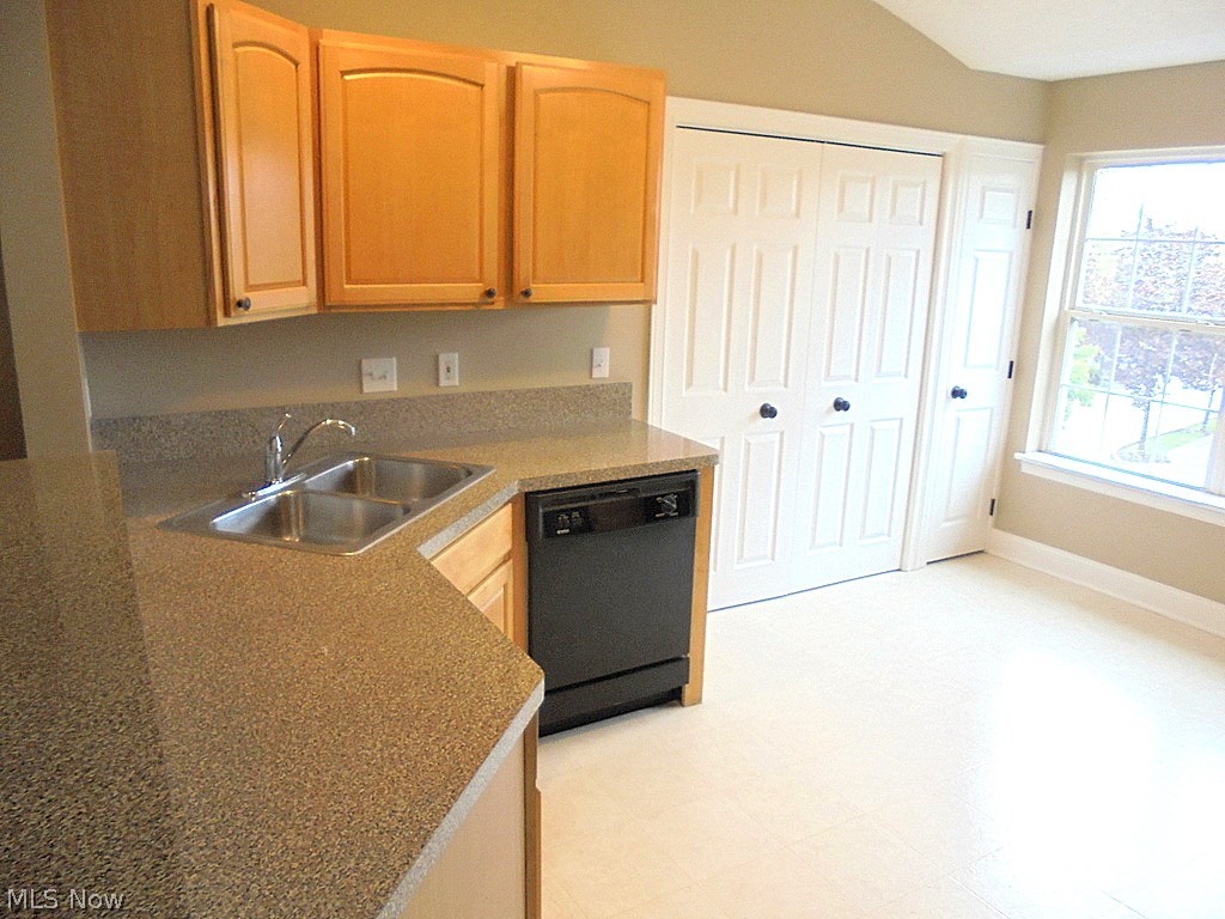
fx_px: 920
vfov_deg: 53.1
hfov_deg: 67.3
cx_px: 612
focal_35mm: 26
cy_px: 460
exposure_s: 1/40
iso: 200
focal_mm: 4.6
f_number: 3.5
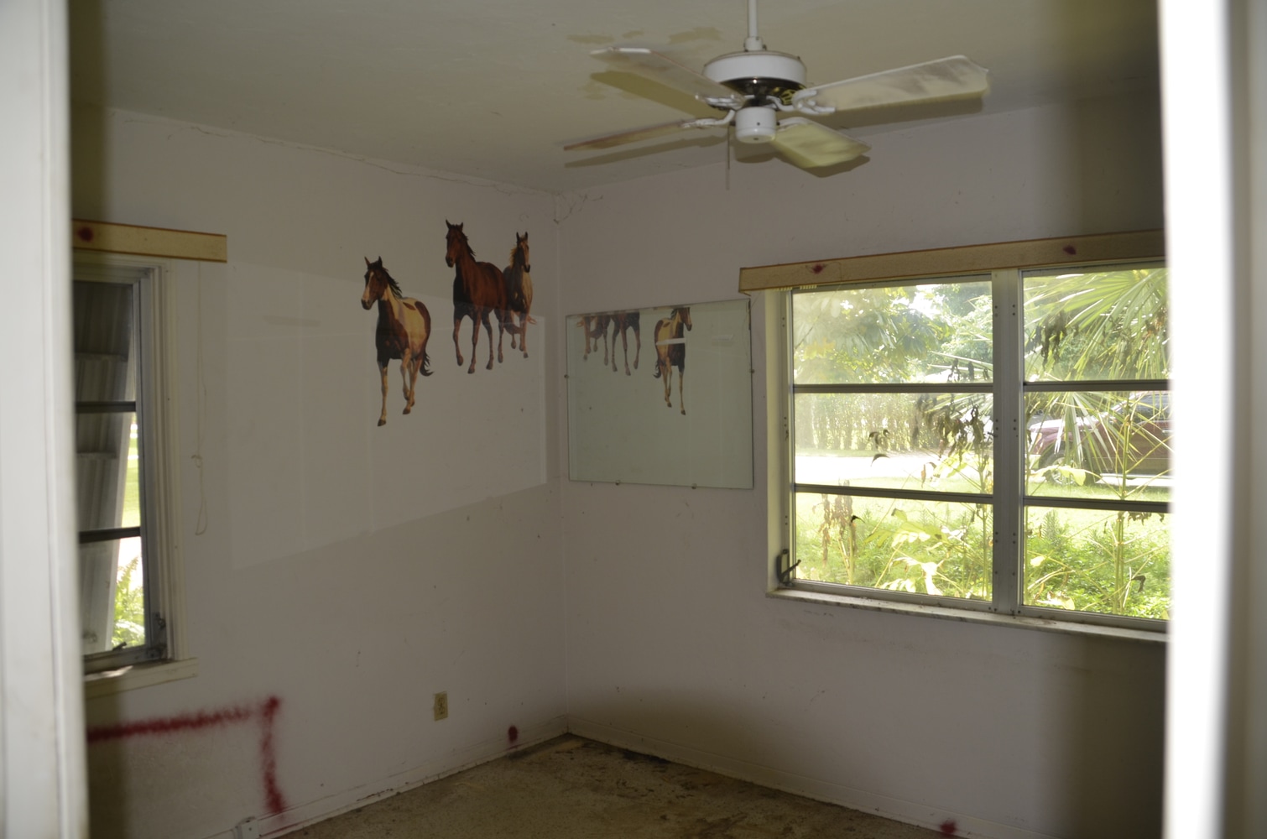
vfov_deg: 47.7
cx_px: 634
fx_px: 948
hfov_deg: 67.5
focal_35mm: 27
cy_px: 420
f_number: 3.5
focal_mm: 18
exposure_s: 1/160
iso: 200
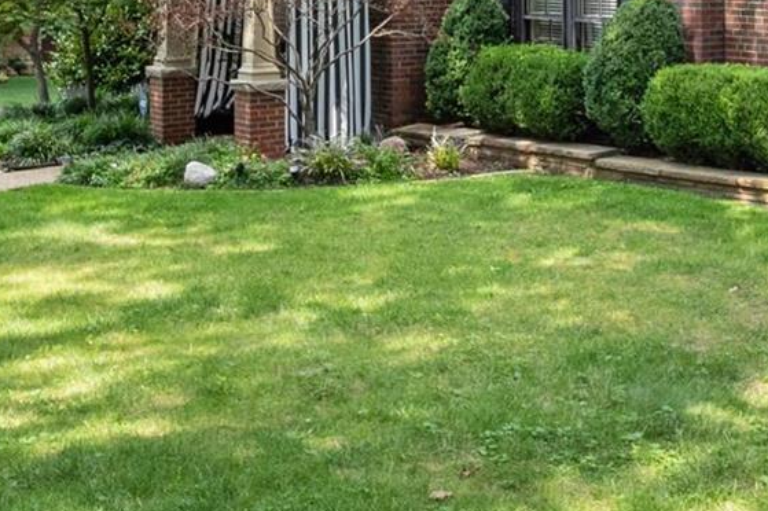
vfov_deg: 20.4
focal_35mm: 63
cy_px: -67
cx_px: 712
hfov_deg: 30.3
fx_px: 1343
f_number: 8
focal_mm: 11
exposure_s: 1/250
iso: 400
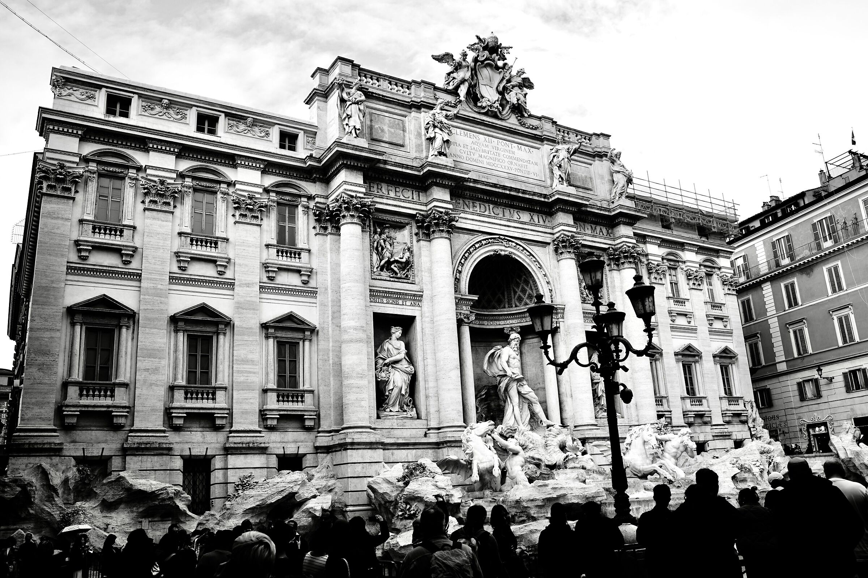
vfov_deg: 46.4
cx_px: 434
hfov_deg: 65.5
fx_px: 675
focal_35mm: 28
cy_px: 289
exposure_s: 1/125
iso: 100
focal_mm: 28
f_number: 8
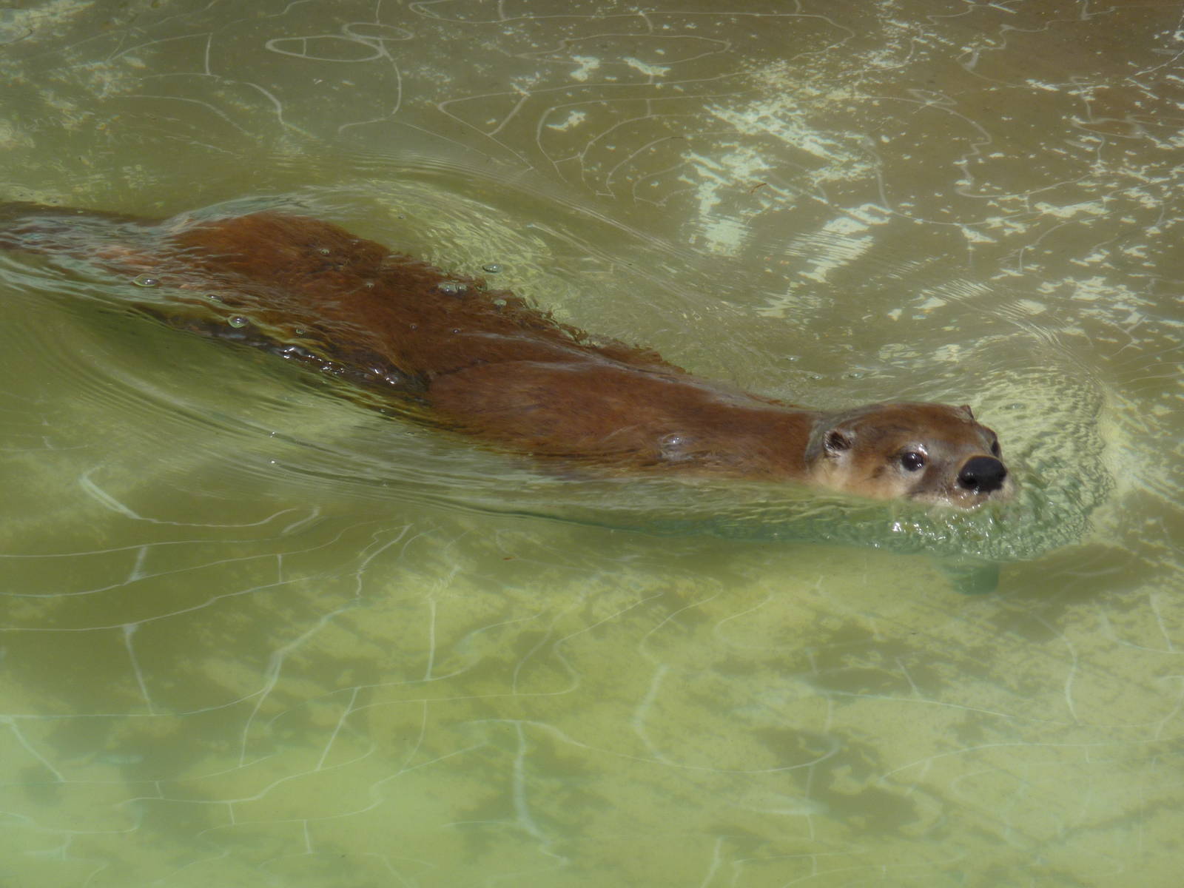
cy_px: 444
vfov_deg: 5.3
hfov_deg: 7.1
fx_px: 9577
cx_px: 592
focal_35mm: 280
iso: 100
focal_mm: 47
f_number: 4.9
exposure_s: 1/500
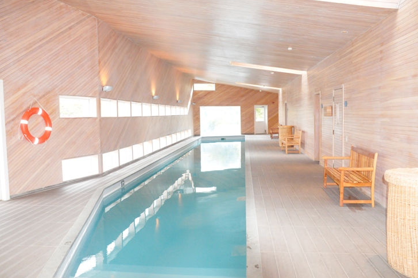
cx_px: 203
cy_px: 139
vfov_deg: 40.5
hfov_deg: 57.9
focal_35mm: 33
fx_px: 377
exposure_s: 1/250
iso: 2800
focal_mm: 21
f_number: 3.8
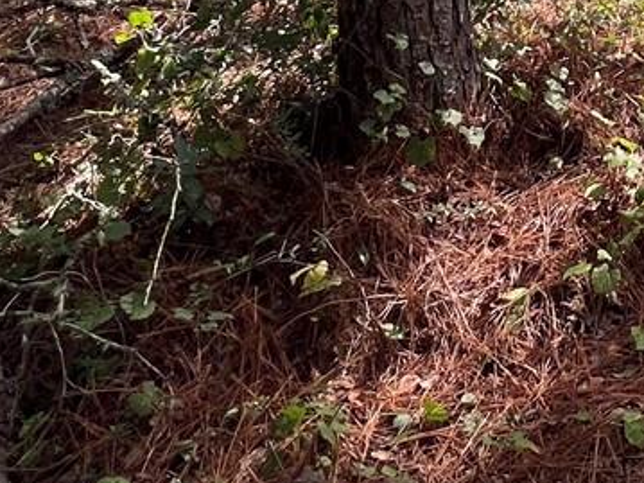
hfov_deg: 27.8
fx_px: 1079
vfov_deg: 19.0
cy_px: -395
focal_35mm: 58
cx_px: 827
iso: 32
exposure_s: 1/204
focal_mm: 1.57
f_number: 1.8
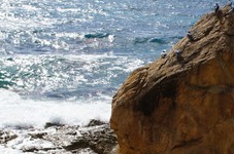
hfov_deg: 27.1
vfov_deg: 18.4
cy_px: 126
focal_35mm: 73
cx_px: 195
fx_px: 473
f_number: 11
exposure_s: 1/200
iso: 100
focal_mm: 24
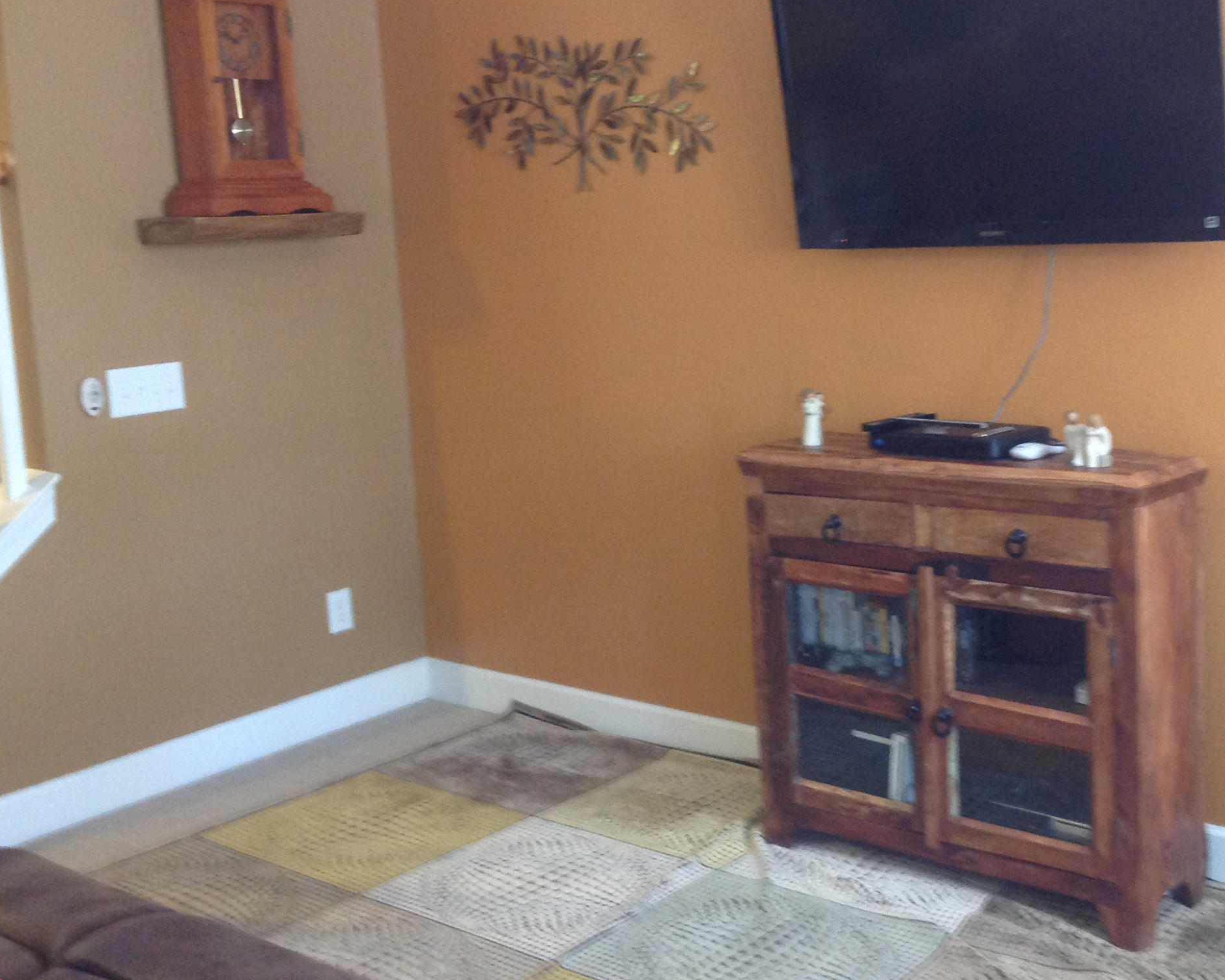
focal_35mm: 47
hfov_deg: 39.5
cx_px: 692
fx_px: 1704
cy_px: 469
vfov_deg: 32.1
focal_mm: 4.28
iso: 200
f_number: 2.4
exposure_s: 1/15
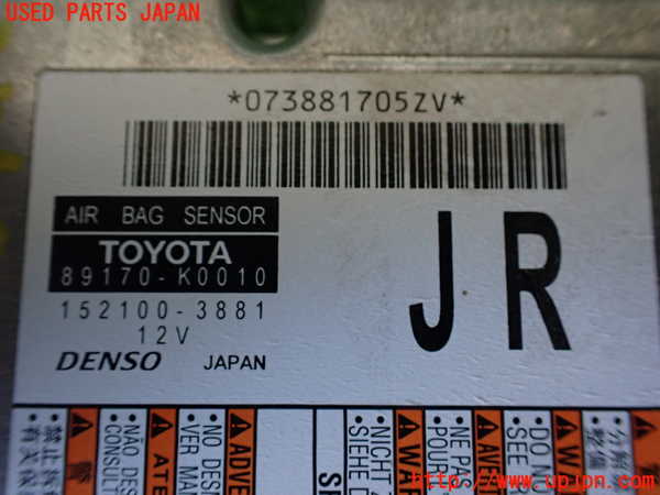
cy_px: 248
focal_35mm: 30
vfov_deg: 46.8
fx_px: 572
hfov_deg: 60.0
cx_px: 330
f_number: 2.3
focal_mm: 5.4
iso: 400
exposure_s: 1/125
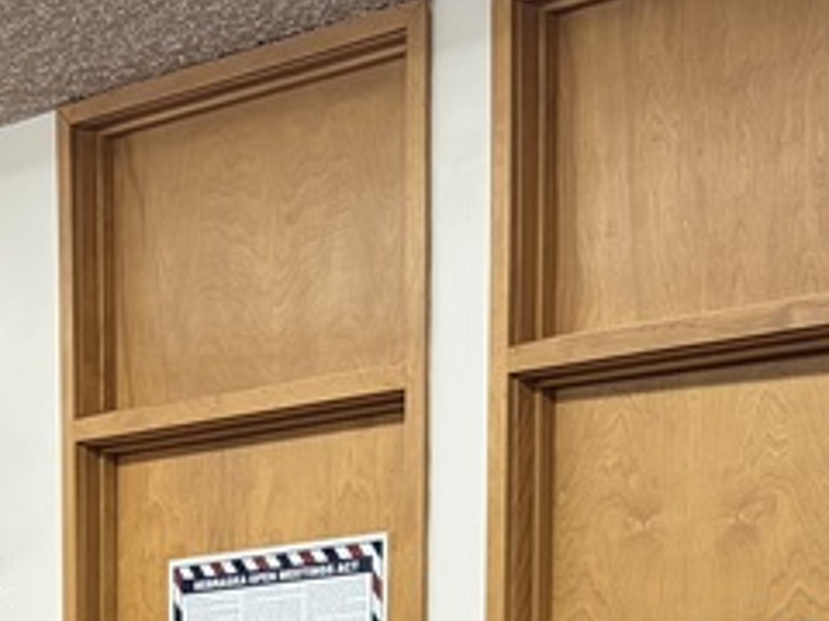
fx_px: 2658
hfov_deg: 17.3
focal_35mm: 111
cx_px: -10
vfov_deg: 12.3
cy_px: 1076
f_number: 1.6
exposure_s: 1/122
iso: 80
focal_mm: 5.96
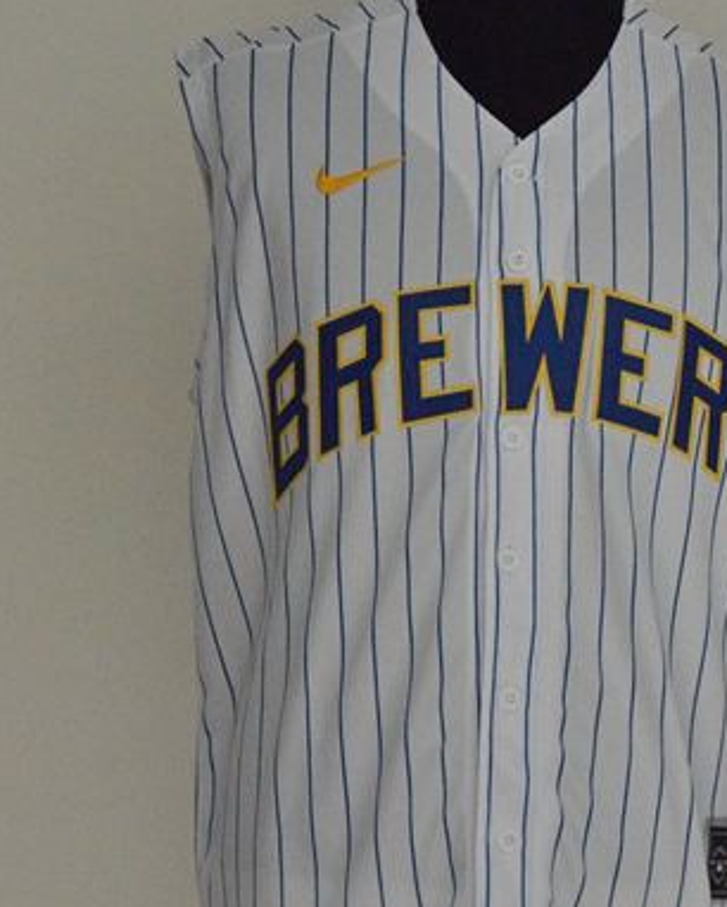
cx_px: 834
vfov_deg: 13.1
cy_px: 456
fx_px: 3950
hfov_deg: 10.4
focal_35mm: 147
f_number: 4.8
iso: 4000
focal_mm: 50
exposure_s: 1/80
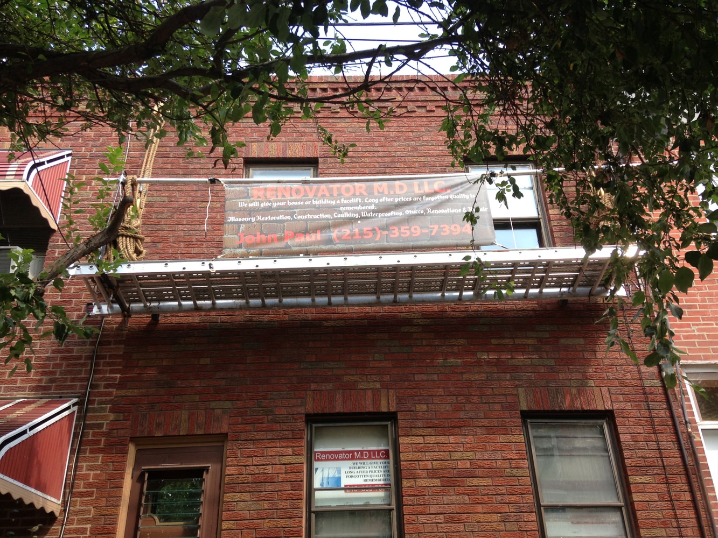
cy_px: 269
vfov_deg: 43.0
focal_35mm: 33
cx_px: 359
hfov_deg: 55.3
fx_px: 685
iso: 50
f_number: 2.4
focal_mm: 4.13
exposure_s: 1/339
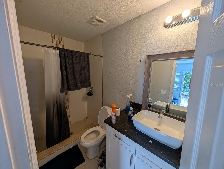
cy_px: 84
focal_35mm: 12
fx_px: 78
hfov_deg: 110.5
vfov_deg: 94.6
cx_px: 112
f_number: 1.7
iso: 48
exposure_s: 1/120
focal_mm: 2.02
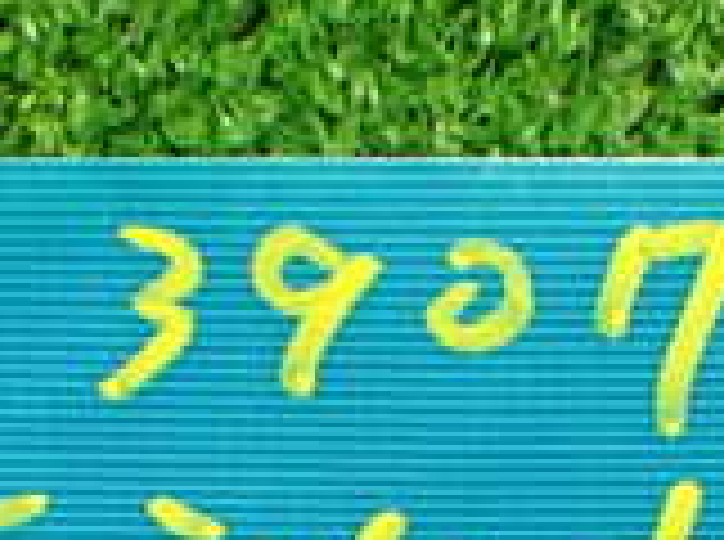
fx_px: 2963
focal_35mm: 142
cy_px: 855
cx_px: 409
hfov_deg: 13.9
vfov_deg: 10.0
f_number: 2.7
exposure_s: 1/60
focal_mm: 6.83
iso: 800
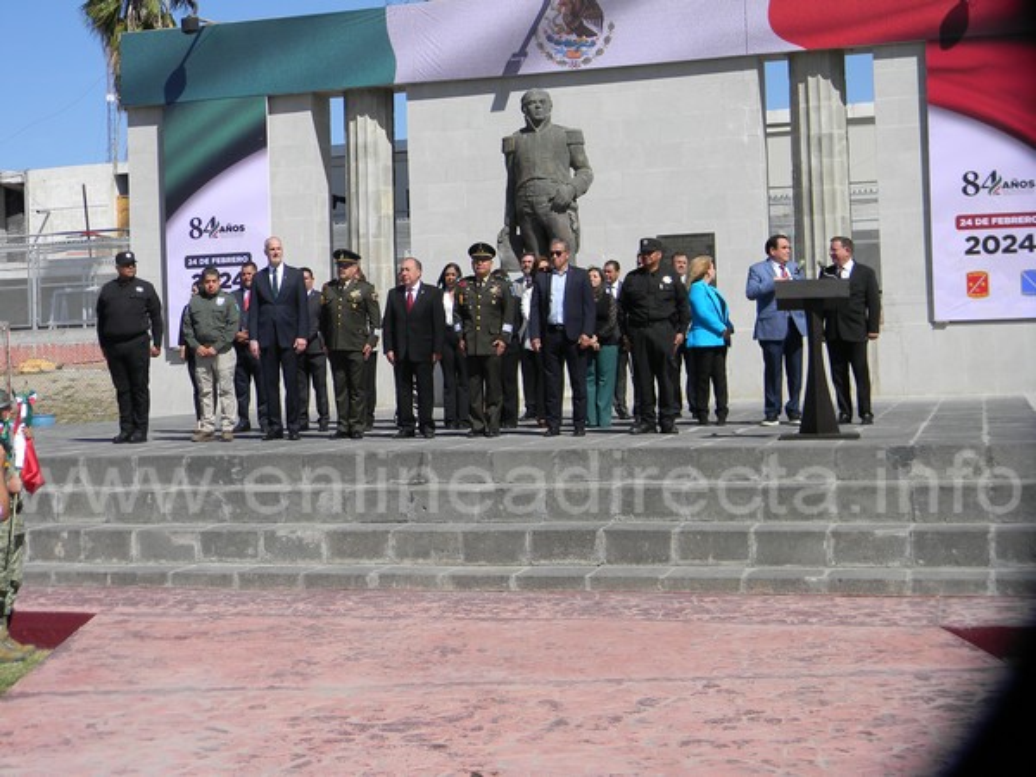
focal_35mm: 56
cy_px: 388
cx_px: 518
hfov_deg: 34.3
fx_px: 1676
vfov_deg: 26.1
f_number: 8.2
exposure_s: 1/252
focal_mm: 10.1
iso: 80
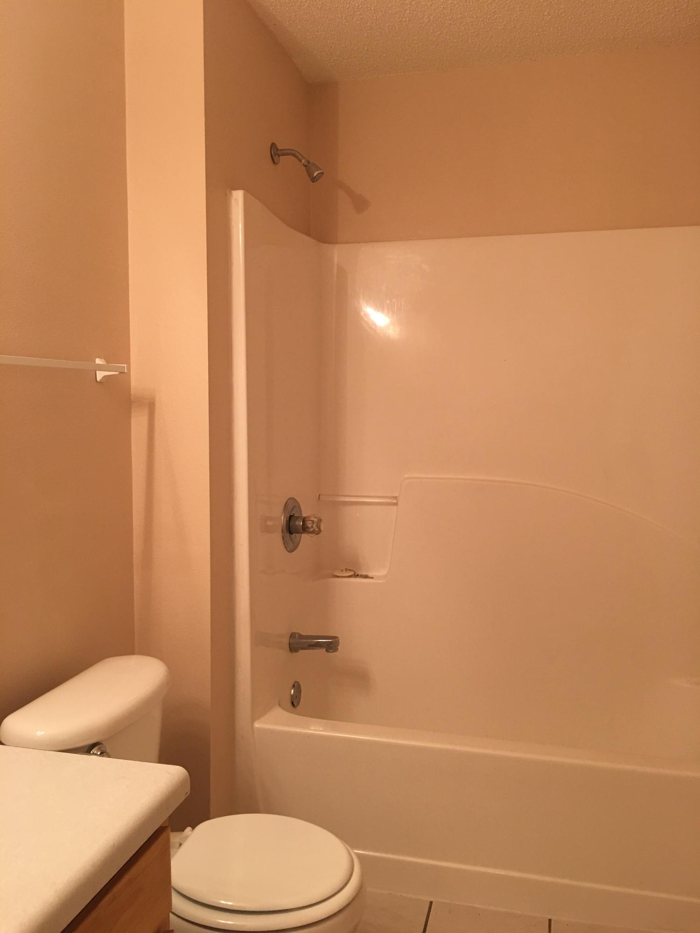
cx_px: 350
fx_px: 782
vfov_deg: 61.7
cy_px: 466
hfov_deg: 48.2
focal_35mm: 29
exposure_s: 1/15
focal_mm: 4.15
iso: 40
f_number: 2.2
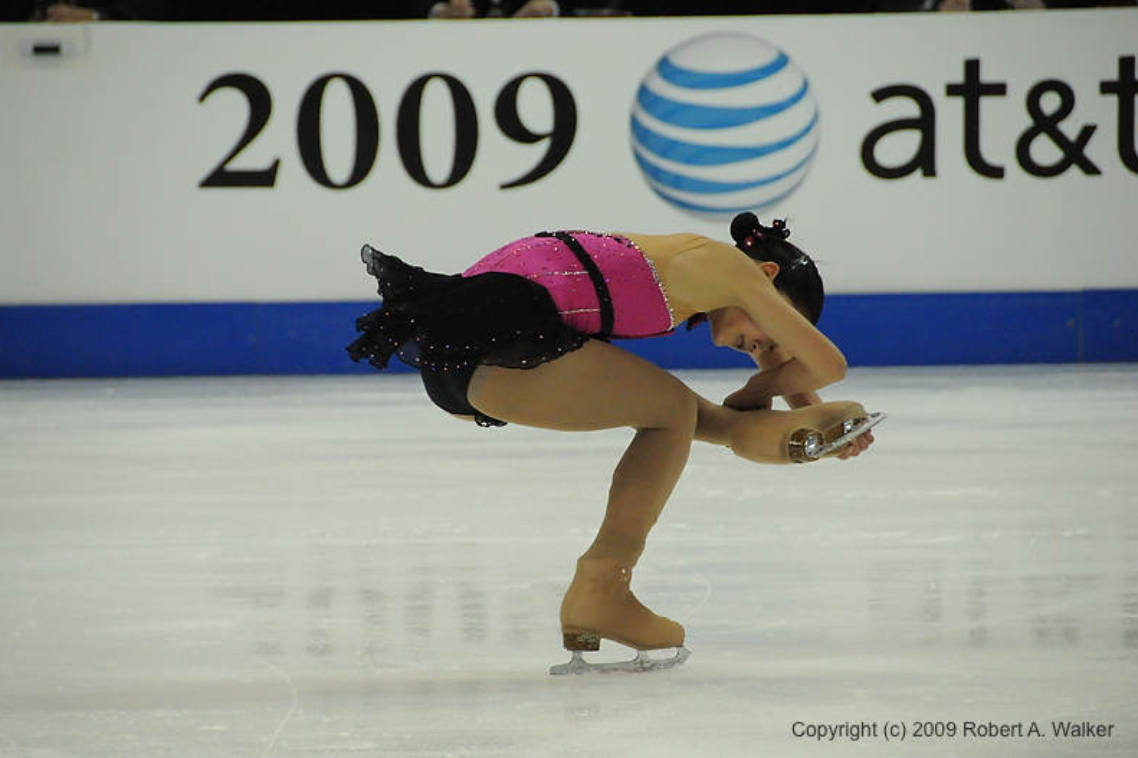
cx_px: 567
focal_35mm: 303
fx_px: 9576
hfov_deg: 6.8
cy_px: 378
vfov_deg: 4.5
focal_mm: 200
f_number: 5.6
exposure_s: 1/1250
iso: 3200
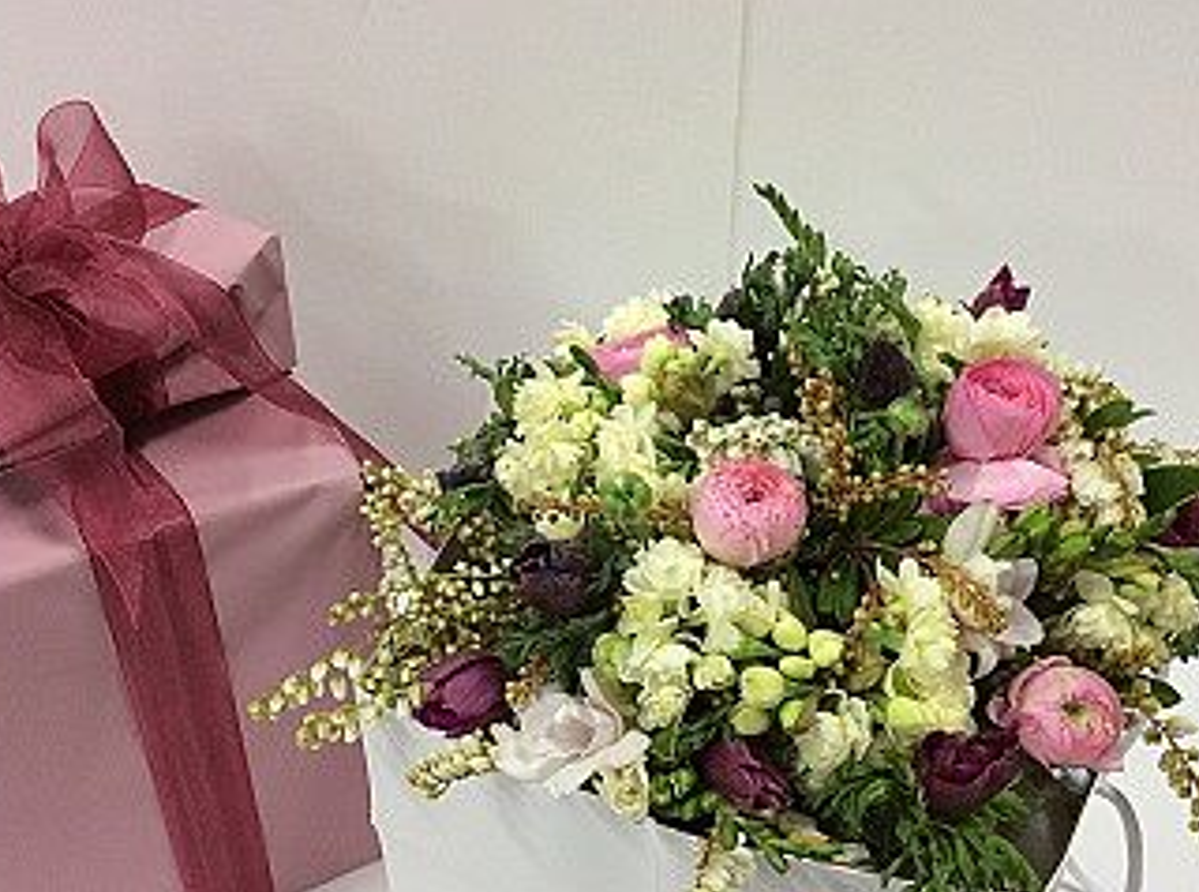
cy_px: 555
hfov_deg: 46.9
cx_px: 637
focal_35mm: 40
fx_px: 1381
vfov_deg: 35.6
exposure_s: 1/25
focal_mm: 3.3
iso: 80
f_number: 2.4
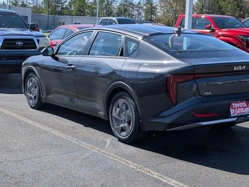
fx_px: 417
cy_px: 90
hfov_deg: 33.2
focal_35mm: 58
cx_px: 145
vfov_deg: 25.2
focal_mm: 6.9
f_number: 1.68
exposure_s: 1/1111
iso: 21
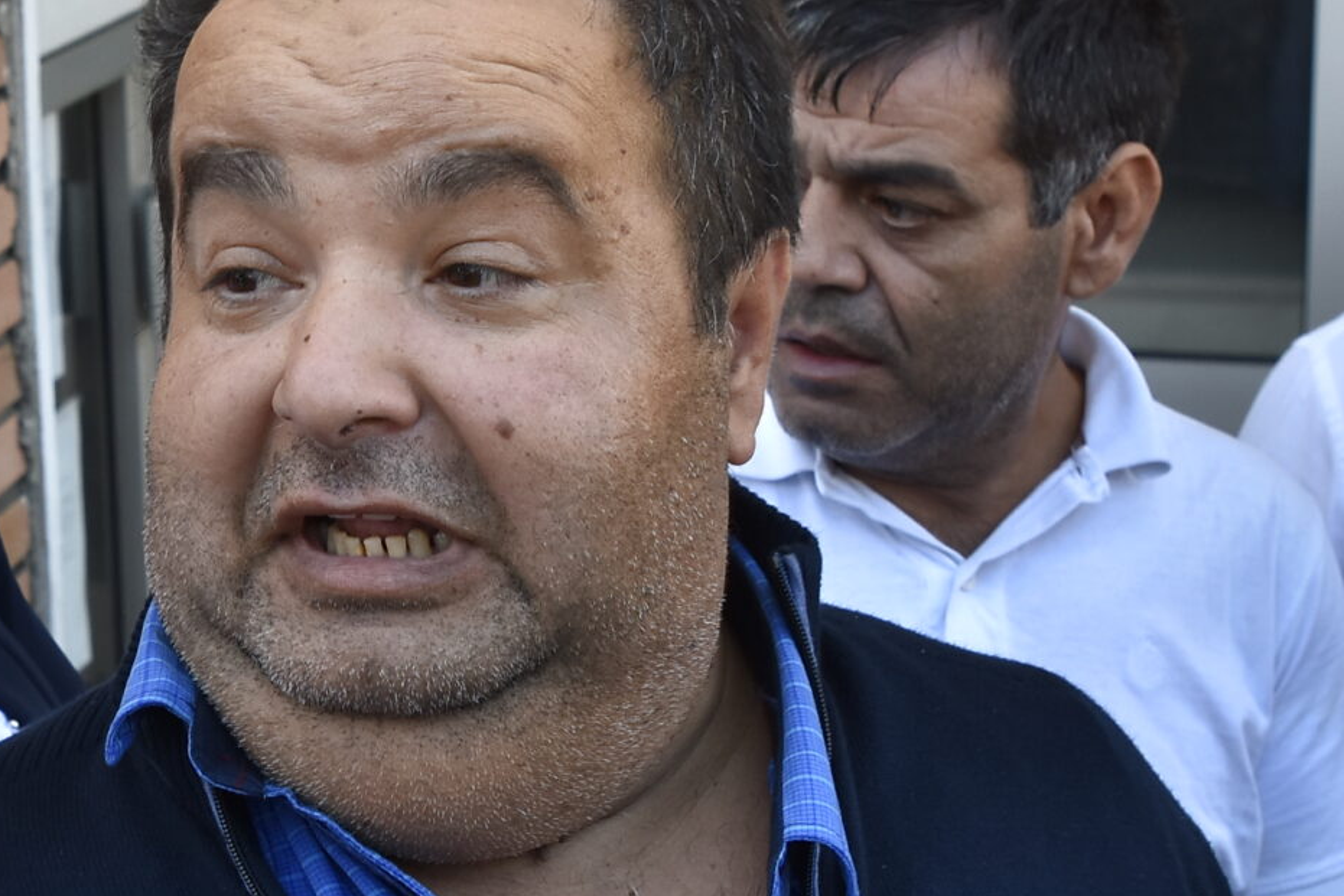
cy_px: 607
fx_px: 3696
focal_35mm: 99
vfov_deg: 13.8
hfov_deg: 20.3
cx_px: 235
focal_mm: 24
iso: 320
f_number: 5.6
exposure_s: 1/160
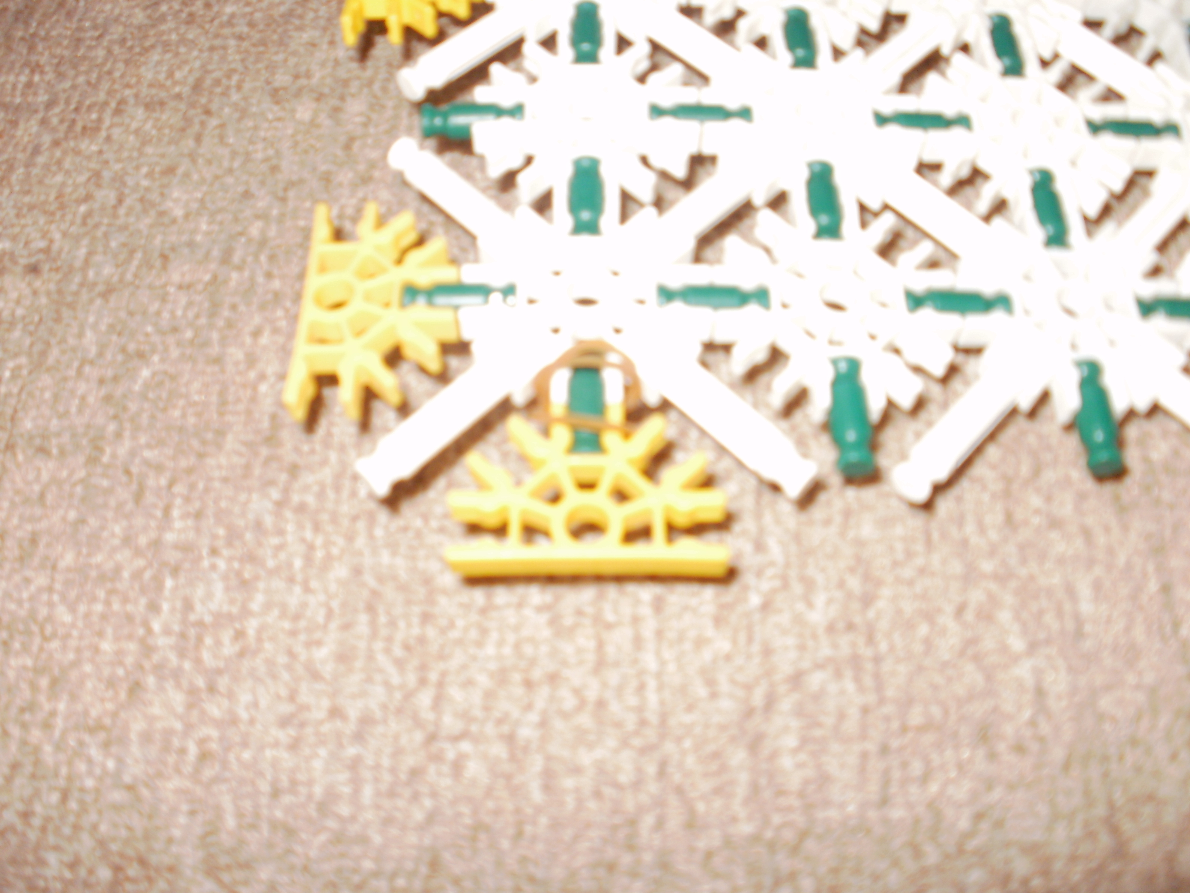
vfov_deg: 39.7
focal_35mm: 36
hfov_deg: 51.4
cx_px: 595
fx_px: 1238
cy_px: 446
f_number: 3.5
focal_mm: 6.3
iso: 125
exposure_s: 1/30
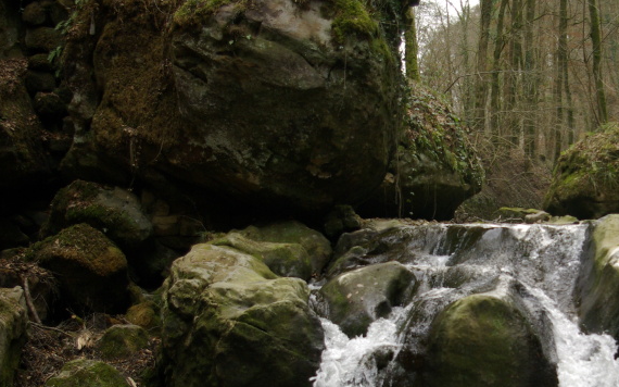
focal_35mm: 77
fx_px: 1299
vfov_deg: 16.8
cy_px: 301
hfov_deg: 26.2
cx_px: 519
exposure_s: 1/250
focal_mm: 28
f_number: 4
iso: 400
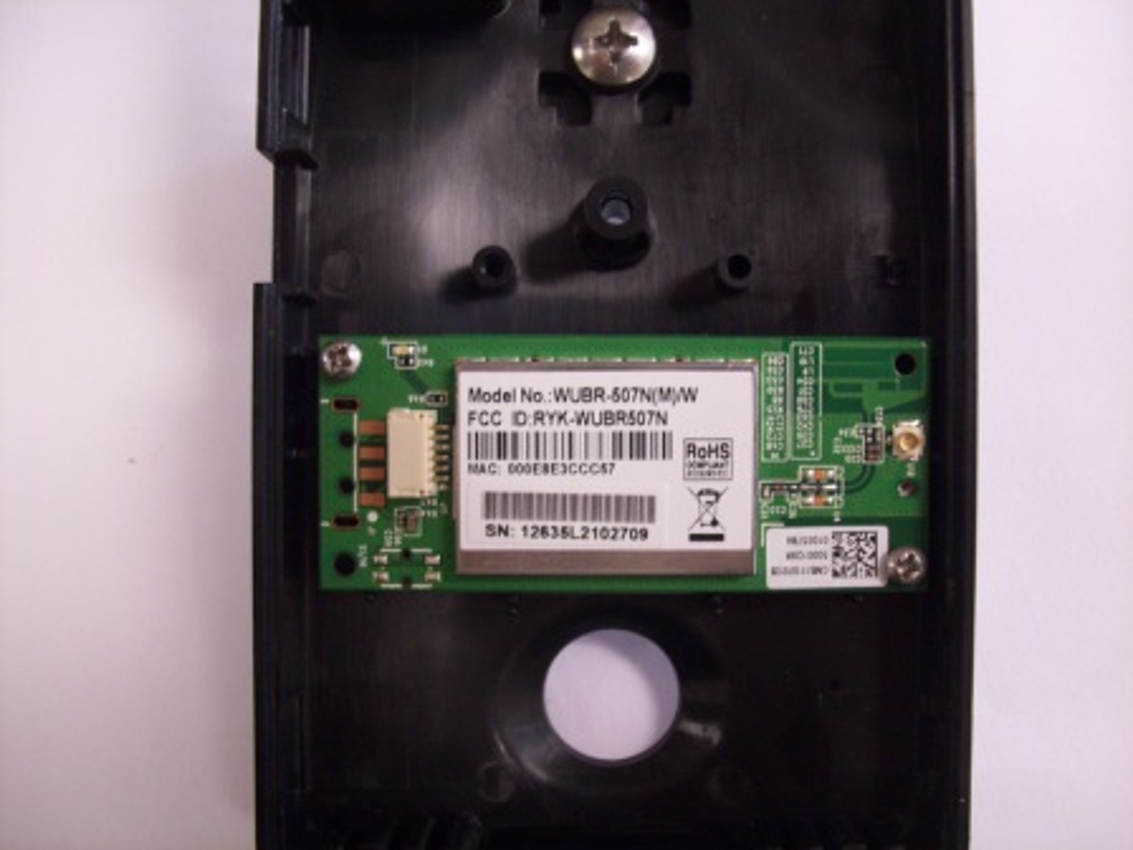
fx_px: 1113
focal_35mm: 34
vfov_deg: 41.8
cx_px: 566
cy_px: 425
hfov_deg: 54.0
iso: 160
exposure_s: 1/13
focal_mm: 5.7
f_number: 2.9
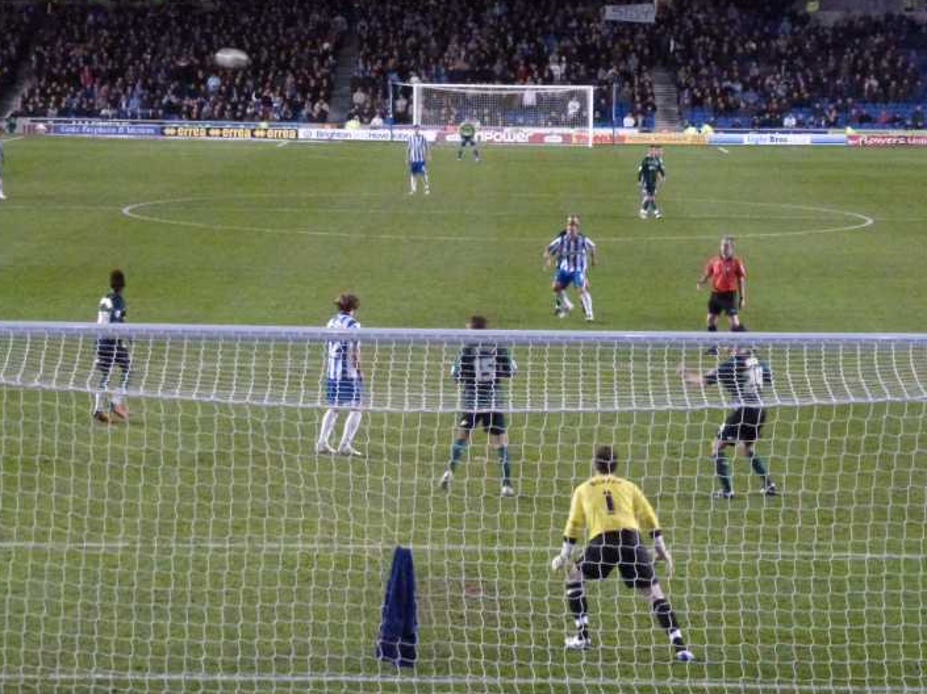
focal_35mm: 109
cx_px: 487
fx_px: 2917
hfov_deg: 18.1
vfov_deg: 13.6
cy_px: 386
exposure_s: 1/100
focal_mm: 17.3
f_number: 5
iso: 1600
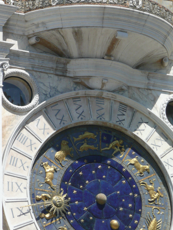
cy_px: 91
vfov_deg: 9.2
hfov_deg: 6.9
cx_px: 87
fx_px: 1439
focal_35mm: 216
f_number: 4.8
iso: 100
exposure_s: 1/640
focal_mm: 24.2
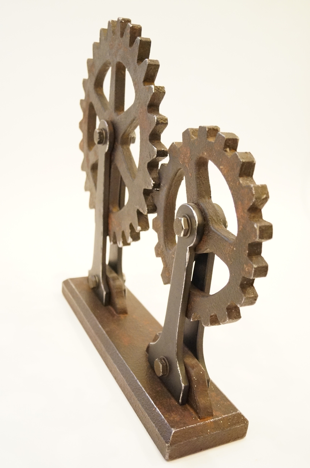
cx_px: 155
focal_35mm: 36
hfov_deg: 36.8
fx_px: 467
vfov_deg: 53.2
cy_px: 234
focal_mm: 24
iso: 3200
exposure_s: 1/60
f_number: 4
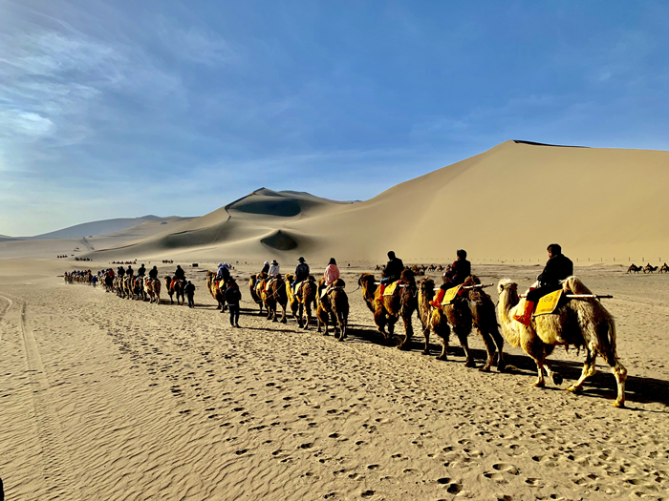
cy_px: 250
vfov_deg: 53.1
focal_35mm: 26
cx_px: 334
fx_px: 502
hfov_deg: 67.3
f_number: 1.8
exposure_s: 1/4673
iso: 25
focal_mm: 4.25
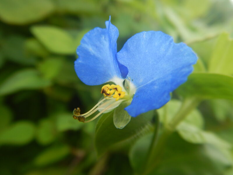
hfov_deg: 61.7
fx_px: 195
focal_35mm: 29
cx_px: 116
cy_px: 88
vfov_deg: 48.2
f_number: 2.8
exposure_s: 1/250
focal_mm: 5.1
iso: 140
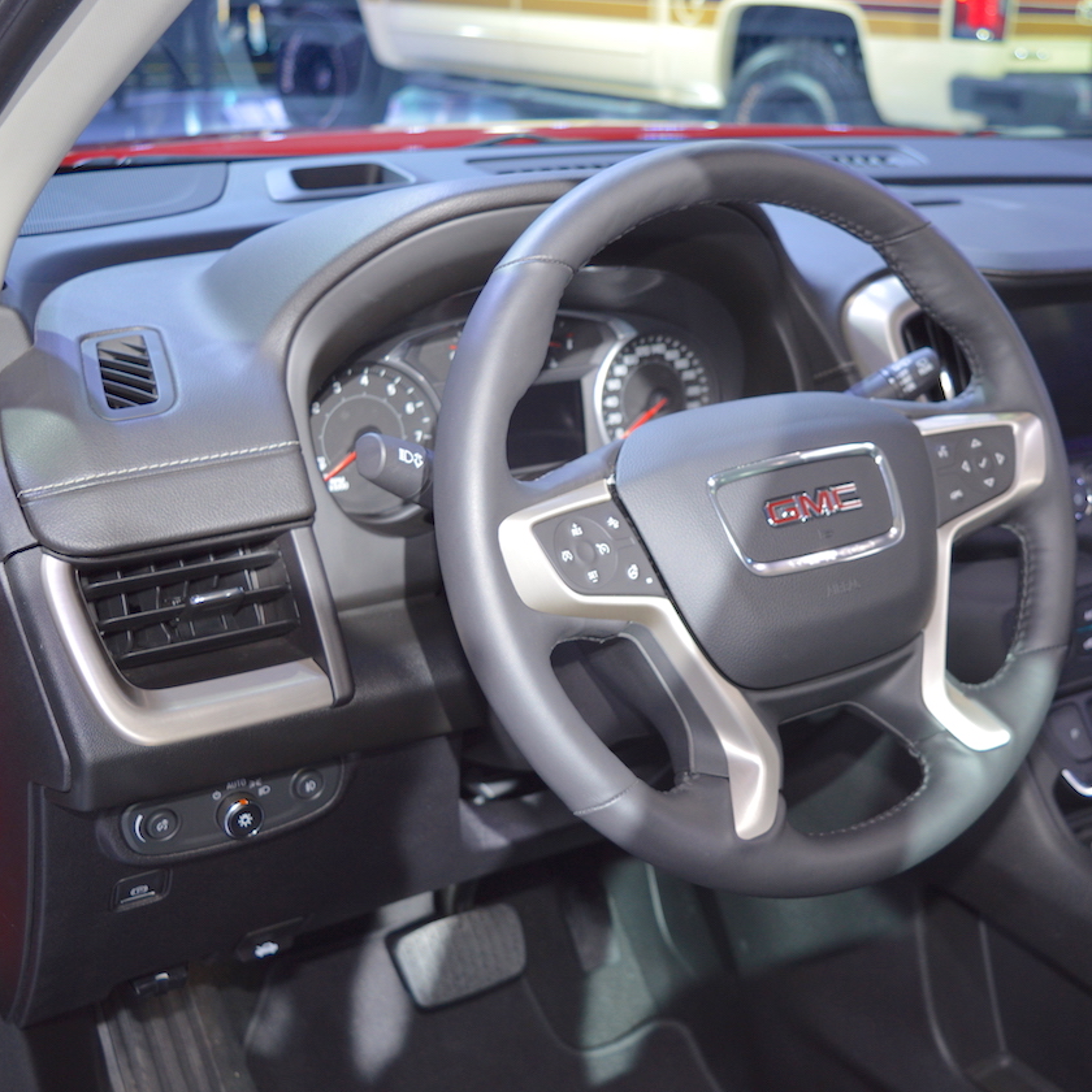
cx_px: 772
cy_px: 547
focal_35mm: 45
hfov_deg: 37.2
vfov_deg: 37.8
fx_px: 1593
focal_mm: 23
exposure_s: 1/30
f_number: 4
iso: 220
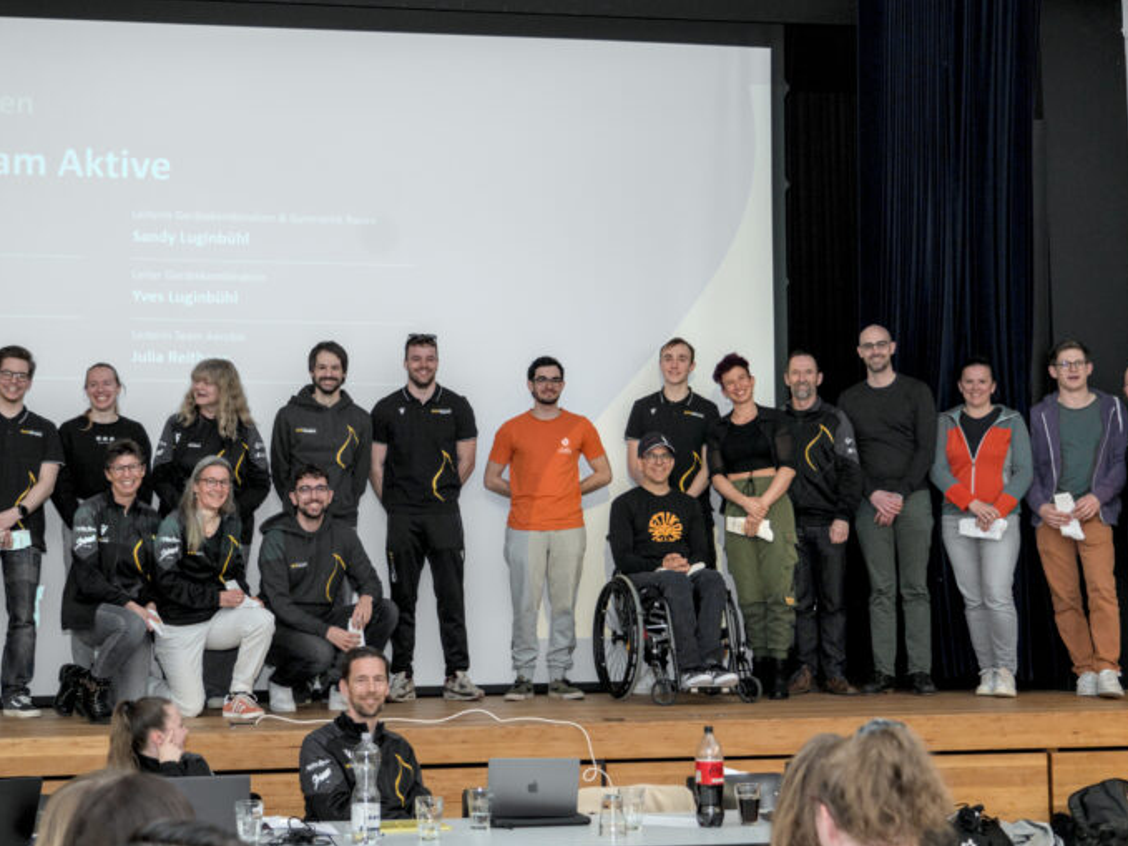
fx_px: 1890
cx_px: 462
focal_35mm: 58
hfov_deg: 33.2
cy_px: 380
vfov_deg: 25.2
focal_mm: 40
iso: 1000
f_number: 4
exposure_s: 1/80
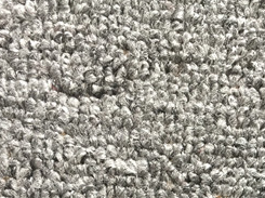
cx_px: 303
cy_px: 237
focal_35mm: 83
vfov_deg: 17.0
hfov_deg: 22.1
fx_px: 634
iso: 40
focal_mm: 4.15
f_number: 2.2
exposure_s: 1/17
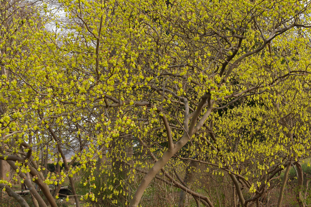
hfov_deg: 29.3
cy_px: 104
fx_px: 596
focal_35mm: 69
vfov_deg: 19.7
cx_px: 156
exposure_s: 1/80
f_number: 9
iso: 200
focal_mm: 45
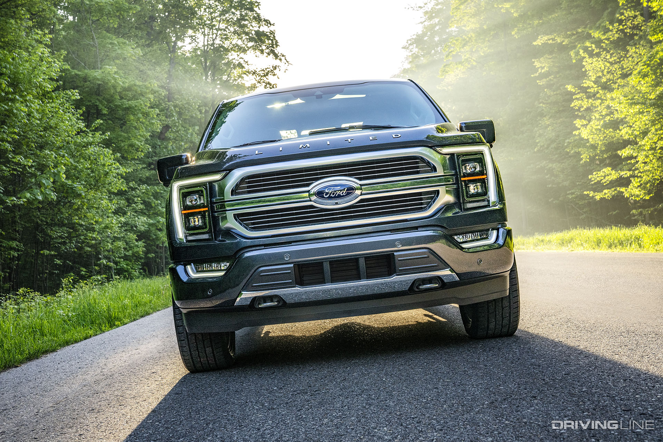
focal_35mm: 52
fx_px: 958
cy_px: 221
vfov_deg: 26.0
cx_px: 332
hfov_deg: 38.2
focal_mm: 52
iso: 800
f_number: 7.1
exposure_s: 1/320
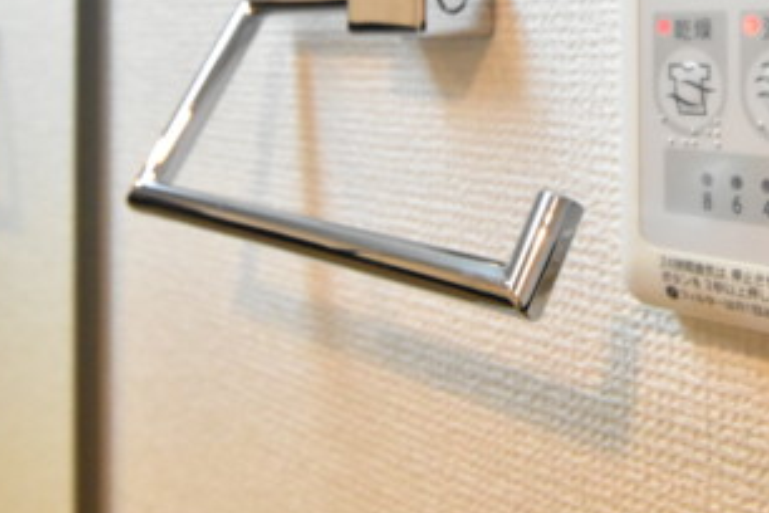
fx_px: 1005
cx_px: 611
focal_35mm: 47
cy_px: 34
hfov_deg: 40.2
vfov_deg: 27.4
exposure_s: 1/160
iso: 6400
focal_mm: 15
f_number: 6.3
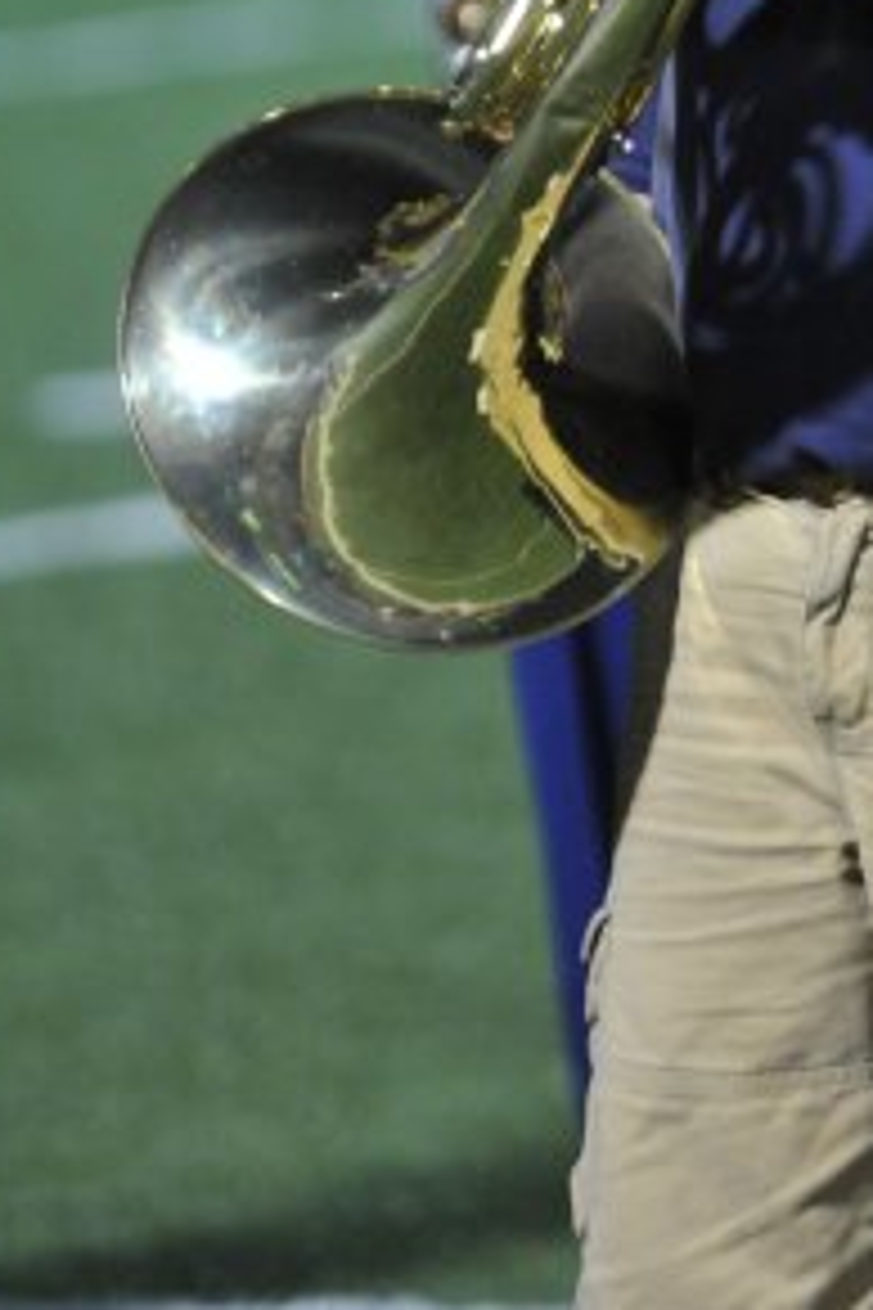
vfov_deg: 3.7
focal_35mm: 556
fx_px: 20223
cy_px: 212
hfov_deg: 2.5
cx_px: 763
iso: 1600
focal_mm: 180
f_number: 2.8
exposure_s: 1/160
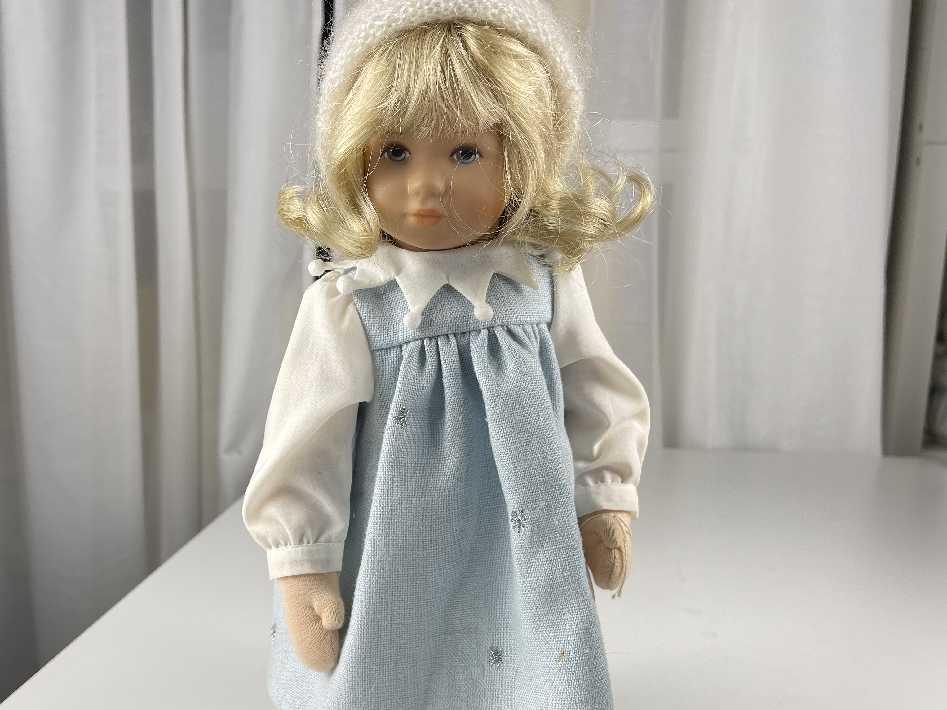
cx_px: 348
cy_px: 428
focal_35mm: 33
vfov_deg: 42.7
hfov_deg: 54.7
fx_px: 903
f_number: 1.6
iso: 32
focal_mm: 5.1
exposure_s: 1/116
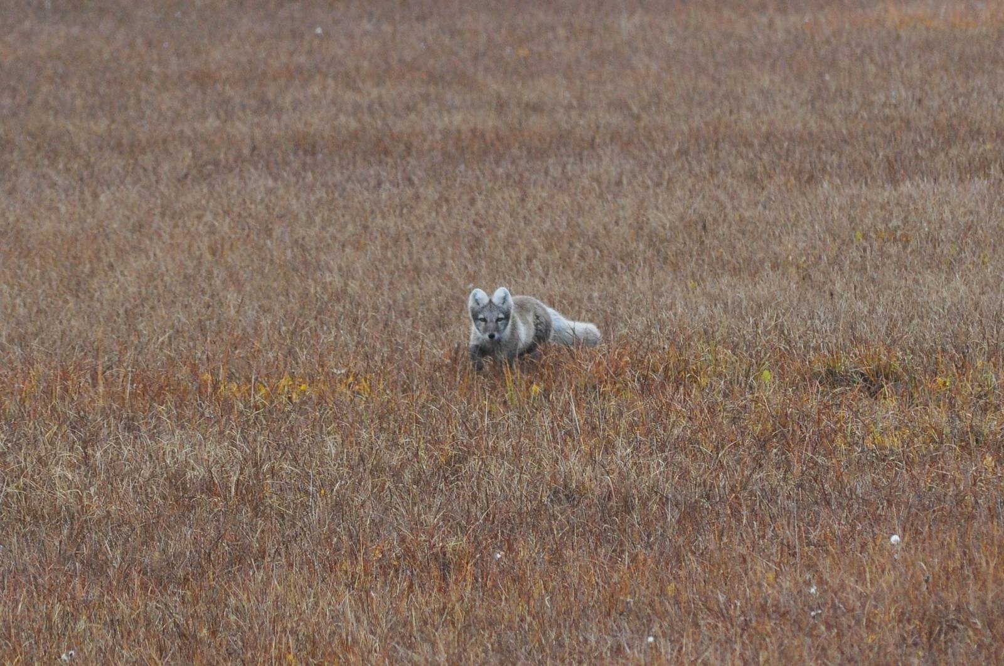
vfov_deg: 3.4
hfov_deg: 5.1
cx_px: 502
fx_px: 11279
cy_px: 333
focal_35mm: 405
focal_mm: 270
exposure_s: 1/200
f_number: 10
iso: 400
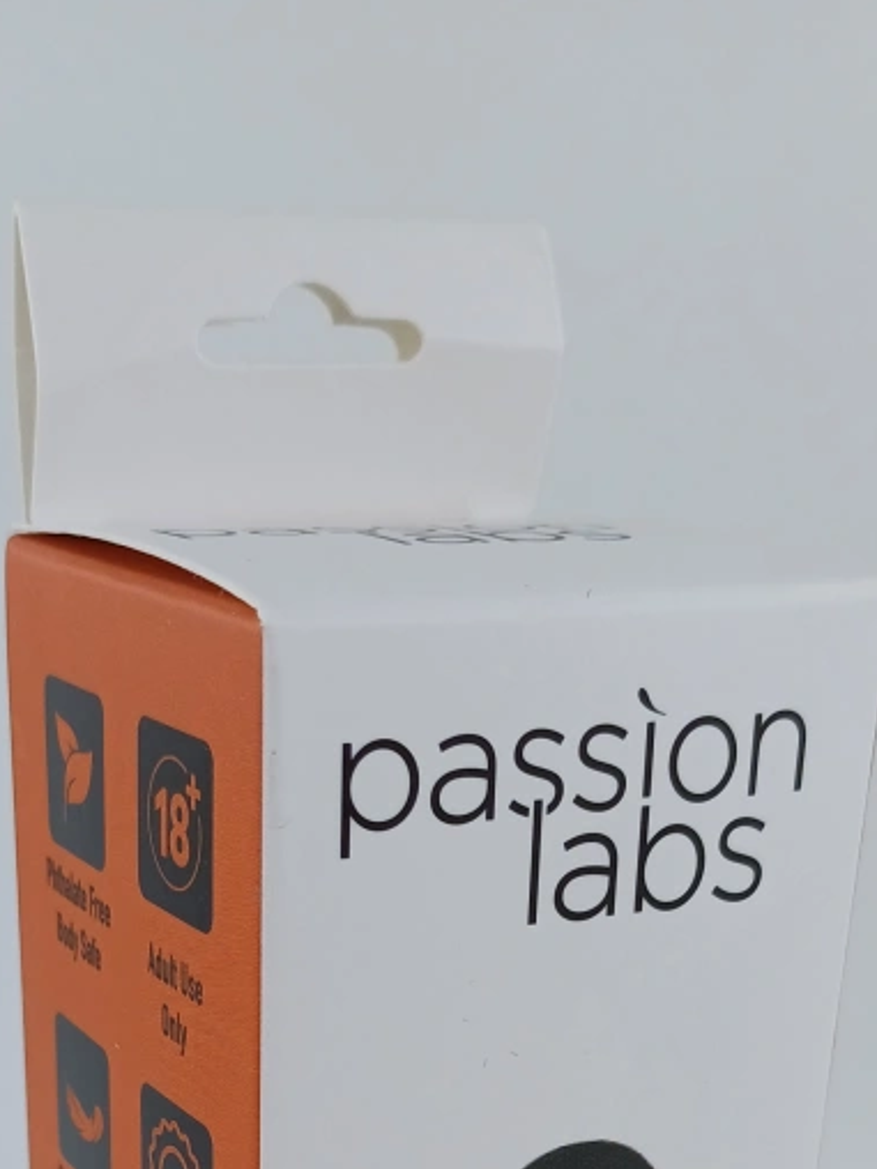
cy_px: 1263
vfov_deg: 29.7
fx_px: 1993
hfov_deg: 24.8
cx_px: 357
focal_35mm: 59
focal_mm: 4.65
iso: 50
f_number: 1.8
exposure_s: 1/494
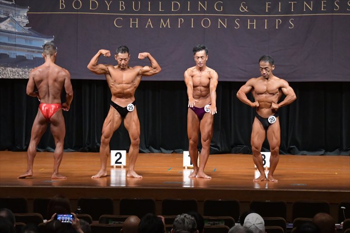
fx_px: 1691
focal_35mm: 174
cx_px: 175
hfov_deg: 11.8
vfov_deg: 7.9
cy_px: 116
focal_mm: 116
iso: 6400
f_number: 5.6
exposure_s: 1/400
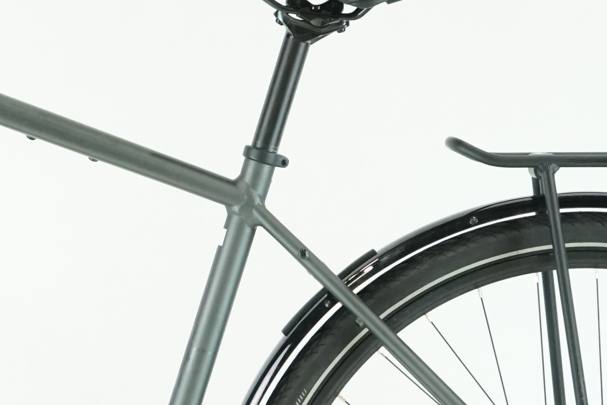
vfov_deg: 6.4
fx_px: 3591
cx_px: 20
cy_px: 343
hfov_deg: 9.6
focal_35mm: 213
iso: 2500
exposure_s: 1/200
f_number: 5.6
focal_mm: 68
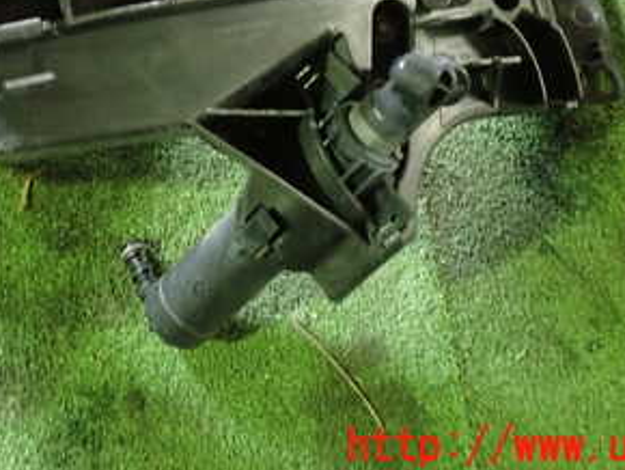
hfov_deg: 30.8
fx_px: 1120
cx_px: 188
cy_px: -11
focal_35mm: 62
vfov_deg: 22.7
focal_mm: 5.4
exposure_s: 1/25
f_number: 2.3
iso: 800
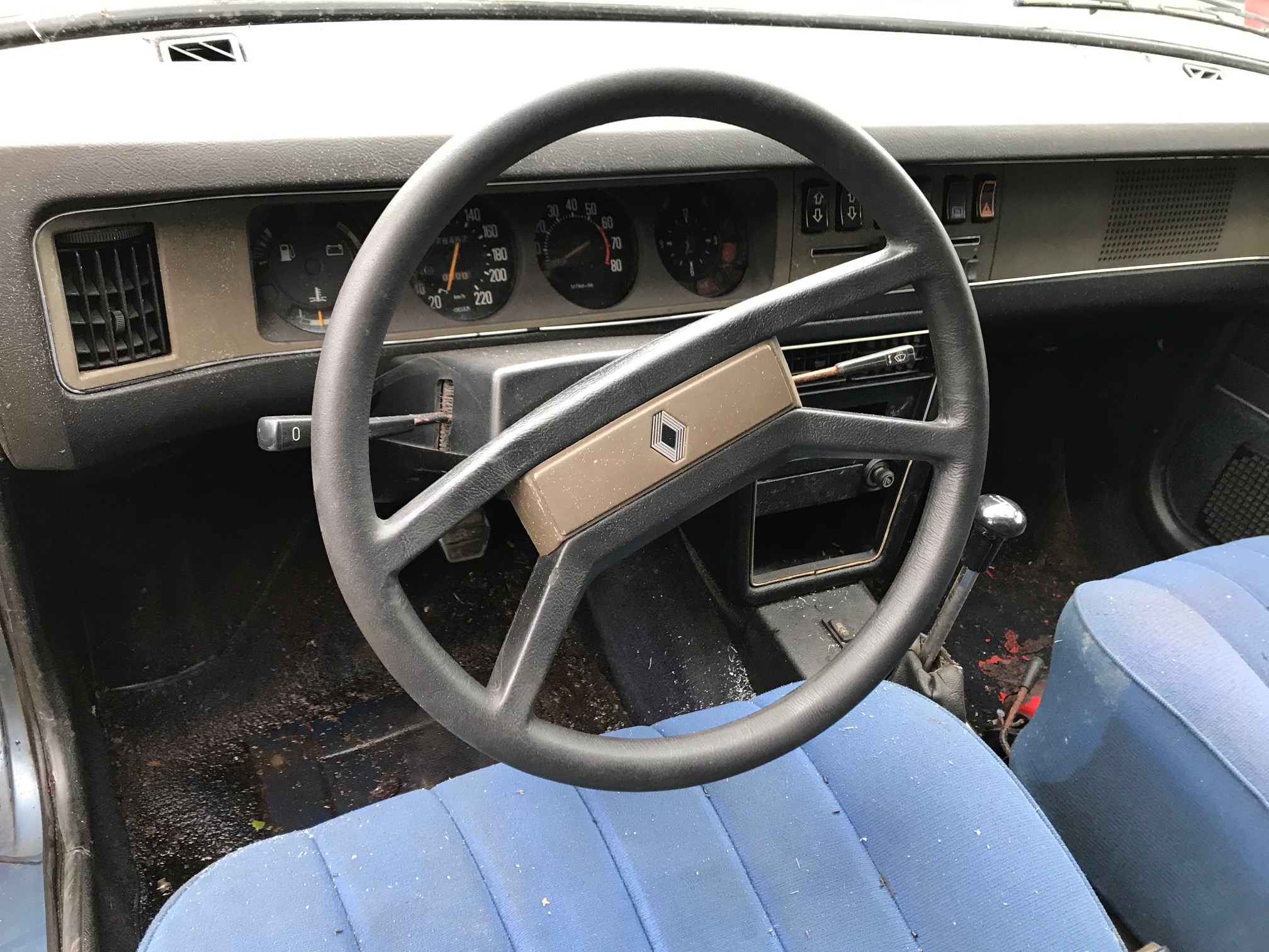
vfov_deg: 49.7
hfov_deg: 63.4
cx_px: 634
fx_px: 1026
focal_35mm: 28
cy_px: 476
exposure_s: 1/33
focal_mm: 3.99
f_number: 1.8
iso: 40
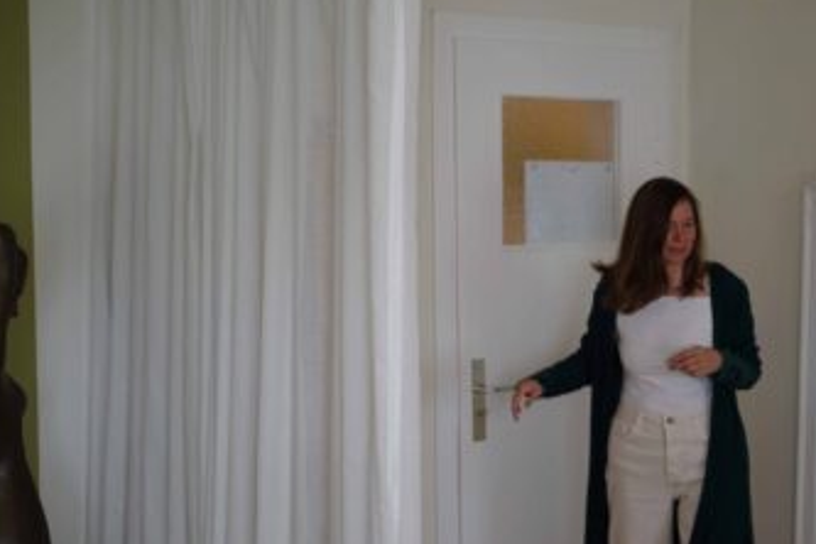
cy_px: 267
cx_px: 474
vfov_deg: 20.9
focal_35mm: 65
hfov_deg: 30.9
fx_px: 1473
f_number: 4
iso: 800
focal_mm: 55
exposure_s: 1/160
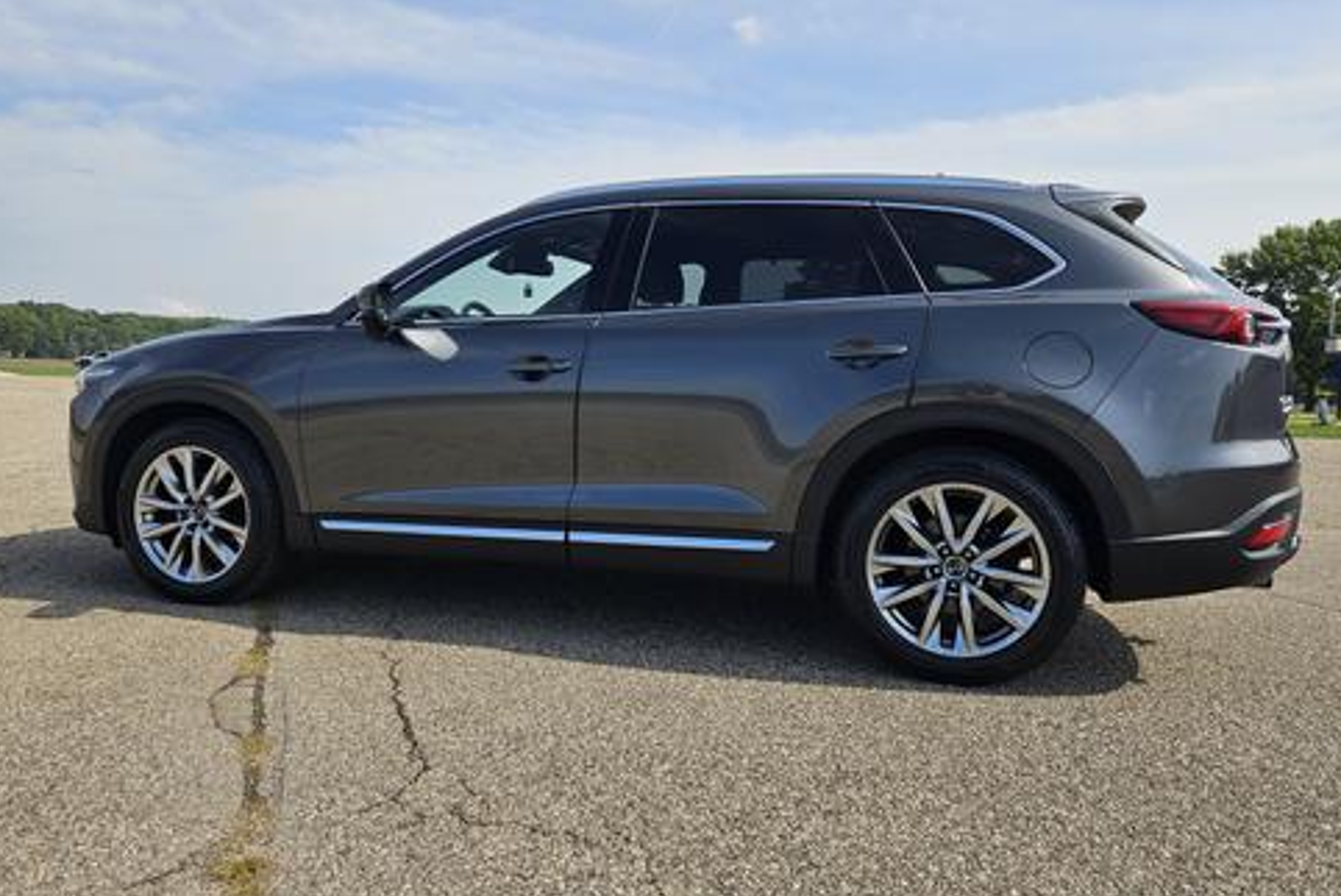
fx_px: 932
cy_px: 431
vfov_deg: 51.3
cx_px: 684
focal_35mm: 25
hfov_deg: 71.5
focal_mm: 5.4
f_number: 1.8
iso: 25
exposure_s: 1/1728
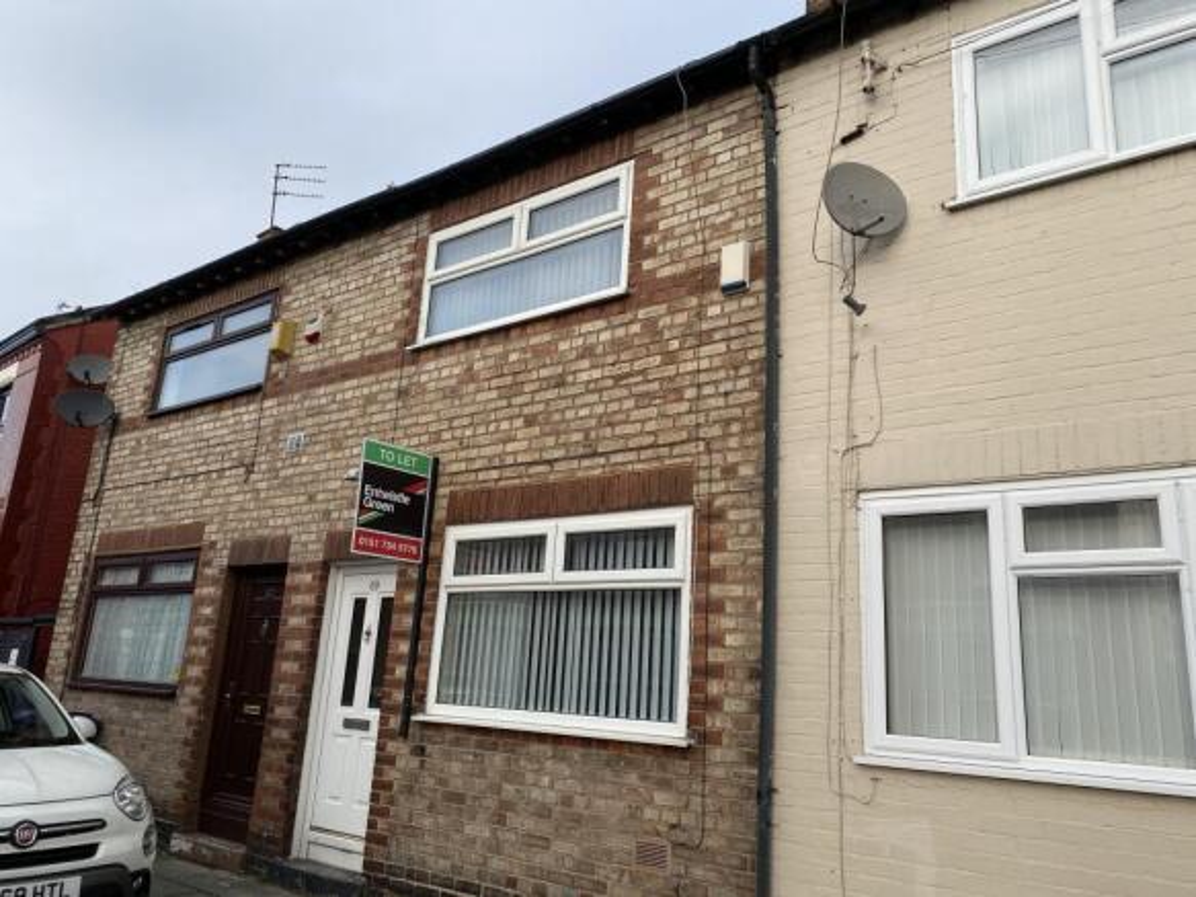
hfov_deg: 67.3
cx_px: 598
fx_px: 898
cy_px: 448
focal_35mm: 26
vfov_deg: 53.0
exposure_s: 1/1182
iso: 32
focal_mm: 4.25
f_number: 1.8
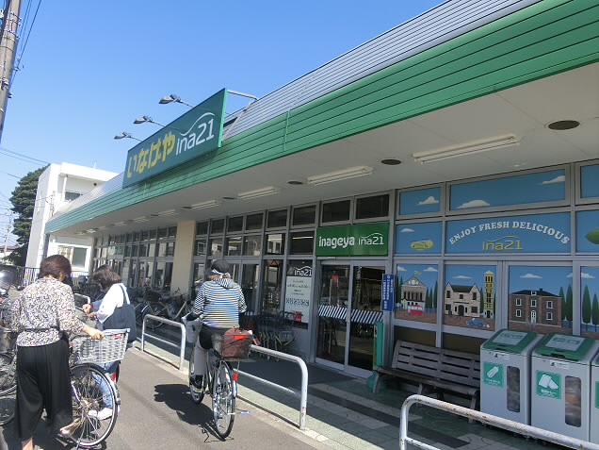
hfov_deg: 69.4
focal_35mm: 25
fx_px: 433
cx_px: 300
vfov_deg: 54.9
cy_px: 225
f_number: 3.5
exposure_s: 1/640
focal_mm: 4.5
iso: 80
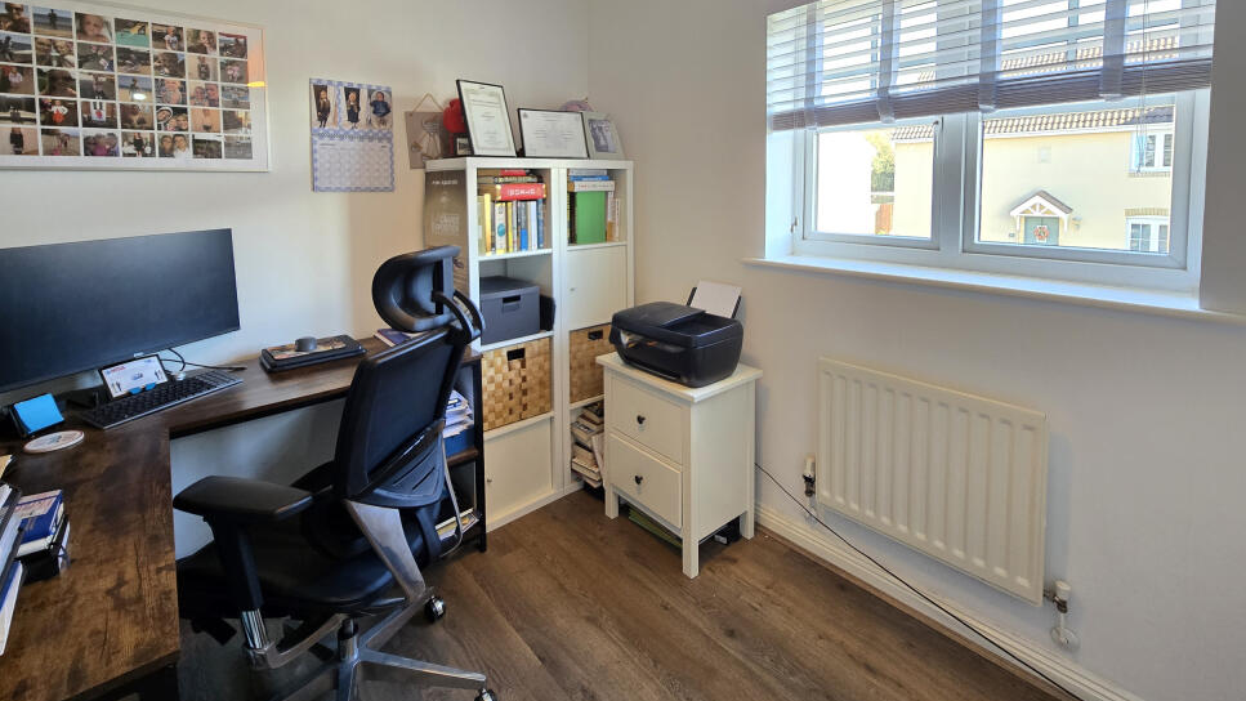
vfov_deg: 68.3
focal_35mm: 15
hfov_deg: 103.0
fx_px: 496
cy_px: 226
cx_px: 618
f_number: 2.2
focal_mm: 2.2
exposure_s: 1/50
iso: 200
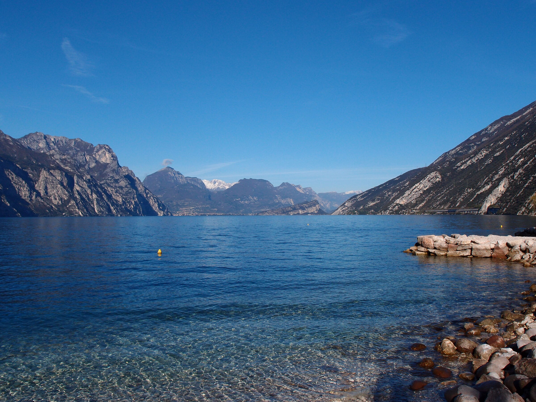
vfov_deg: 46.8
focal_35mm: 30
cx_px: 268
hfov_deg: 60.0
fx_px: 465
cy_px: 201
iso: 100
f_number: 5
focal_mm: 6.48
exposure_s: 1/1000
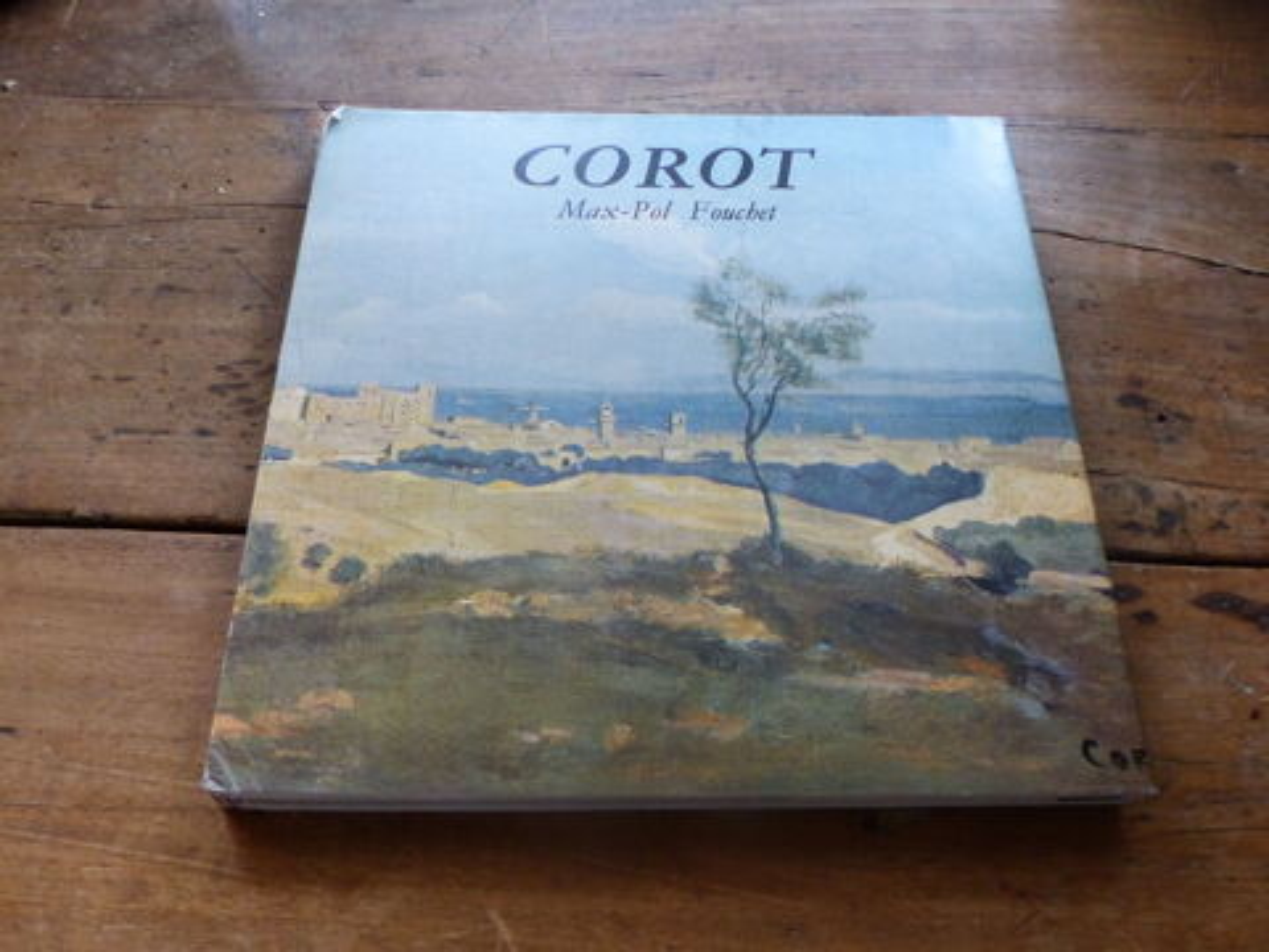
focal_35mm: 30
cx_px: 634
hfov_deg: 60.0
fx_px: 1100
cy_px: 476
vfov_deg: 46.8
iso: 400
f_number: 2.8
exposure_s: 1/30
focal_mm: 5.5
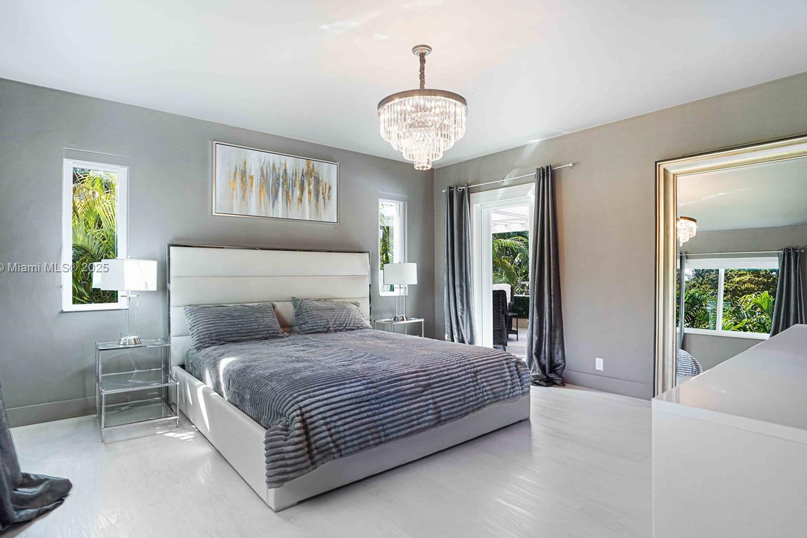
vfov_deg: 67.4
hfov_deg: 89.9
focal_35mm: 18
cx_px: 381
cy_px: 268
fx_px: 403
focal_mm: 16
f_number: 5
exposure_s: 1/160
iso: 1250
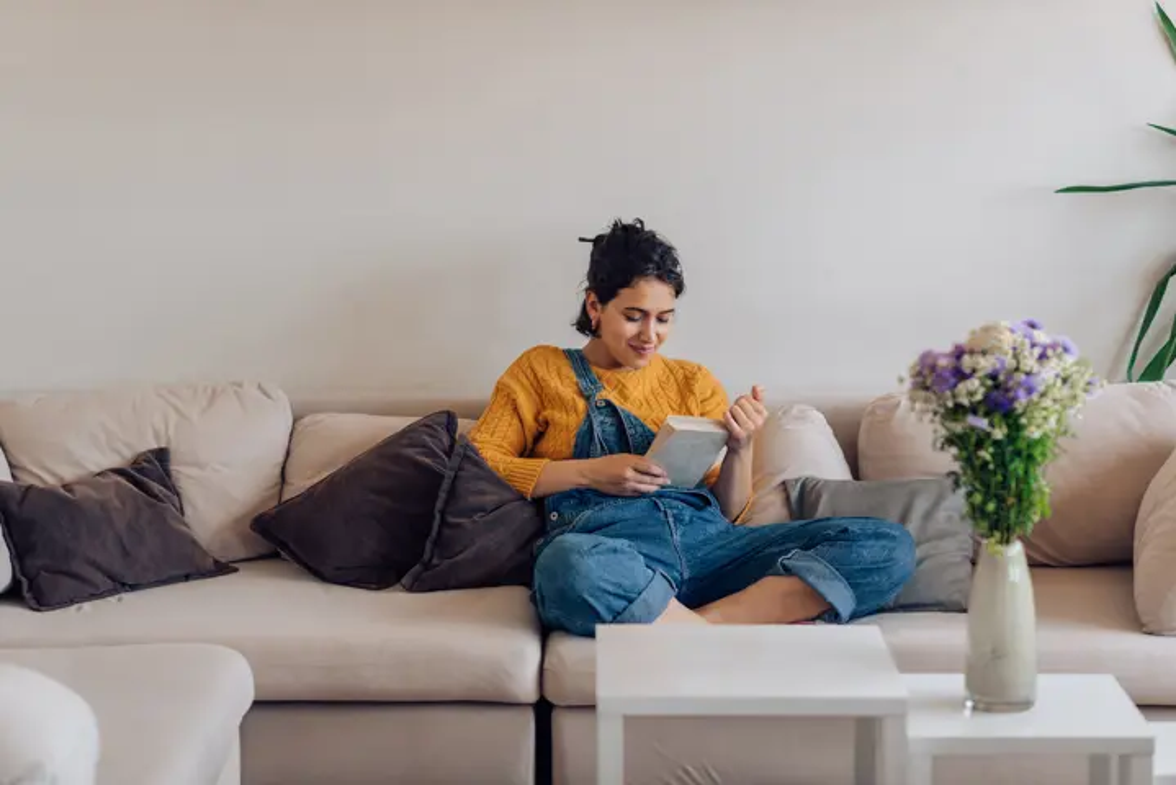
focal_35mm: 85
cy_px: 392
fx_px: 2778
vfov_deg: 16.1
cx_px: 588
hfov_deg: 23.9
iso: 200
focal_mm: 85
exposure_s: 1/200
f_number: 2.2
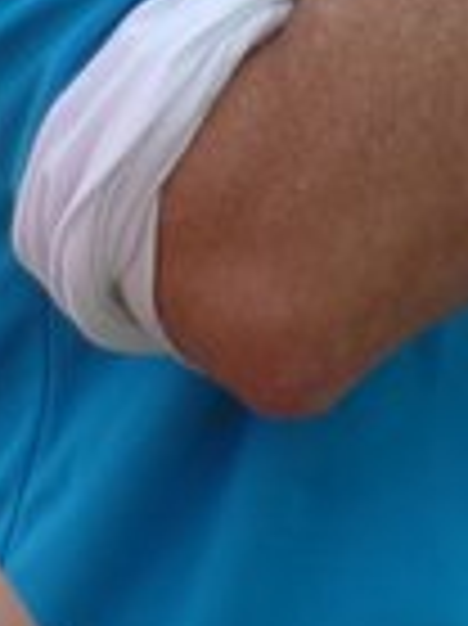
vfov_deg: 1.3
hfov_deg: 1.0
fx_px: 27334
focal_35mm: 1514
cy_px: -288
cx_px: 502
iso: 80
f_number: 4.9
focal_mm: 49.2
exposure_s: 1/320
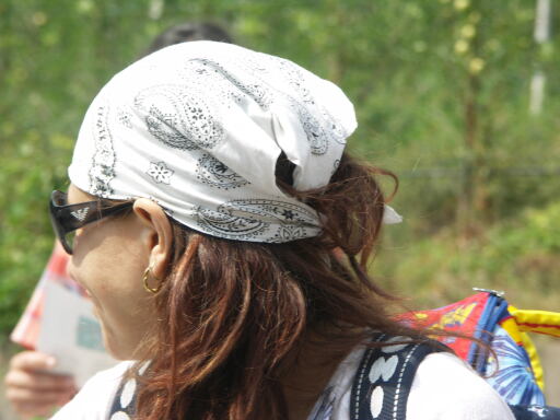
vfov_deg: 7.7
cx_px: 280
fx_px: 3138
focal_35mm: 194
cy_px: 210
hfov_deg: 10.2
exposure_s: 1/200
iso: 50
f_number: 4.5
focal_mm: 50.1
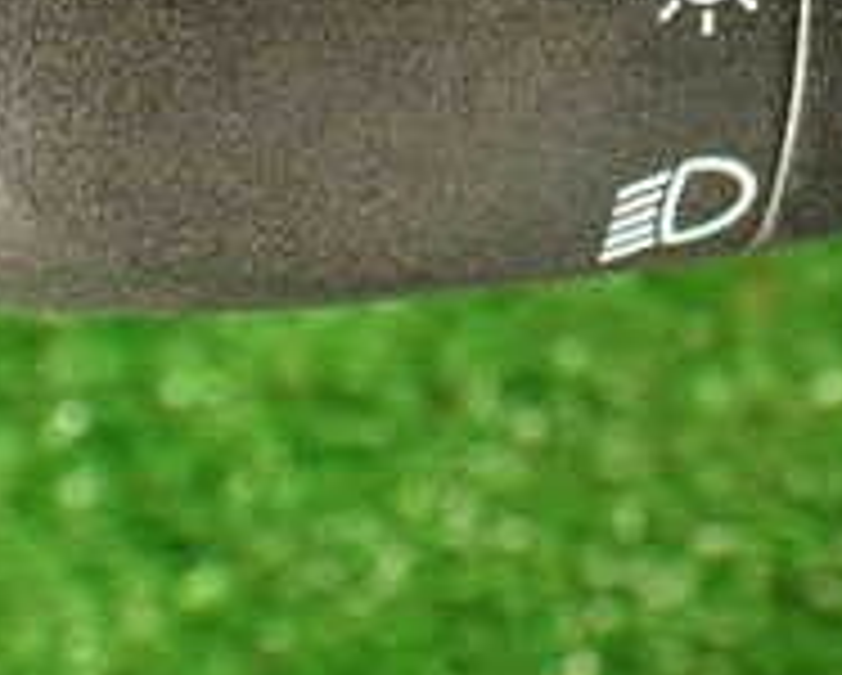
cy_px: -171
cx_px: 738
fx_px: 2495
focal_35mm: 100
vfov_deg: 14.8
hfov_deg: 18.9
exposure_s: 1/60
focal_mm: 5.79
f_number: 2.4
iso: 200
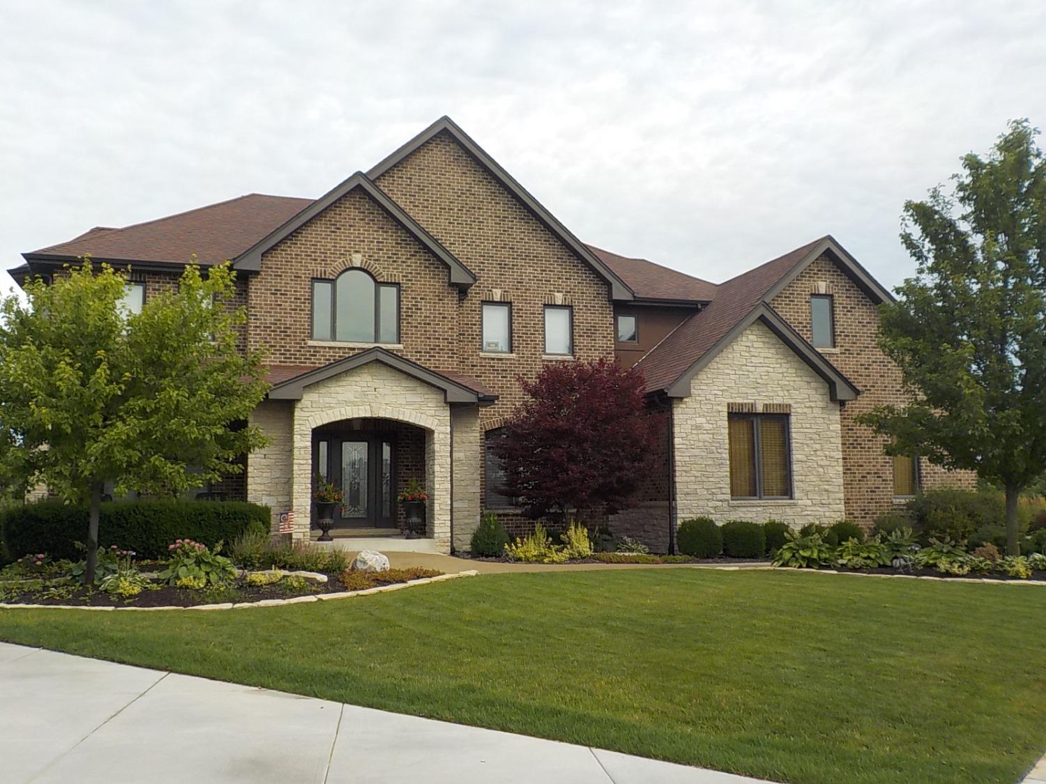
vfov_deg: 46.8
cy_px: 392
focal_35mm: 30
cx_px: 523
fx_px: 907
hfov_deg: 60.0
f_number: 3.3
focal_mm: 4.1
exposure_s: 1/640
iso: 125
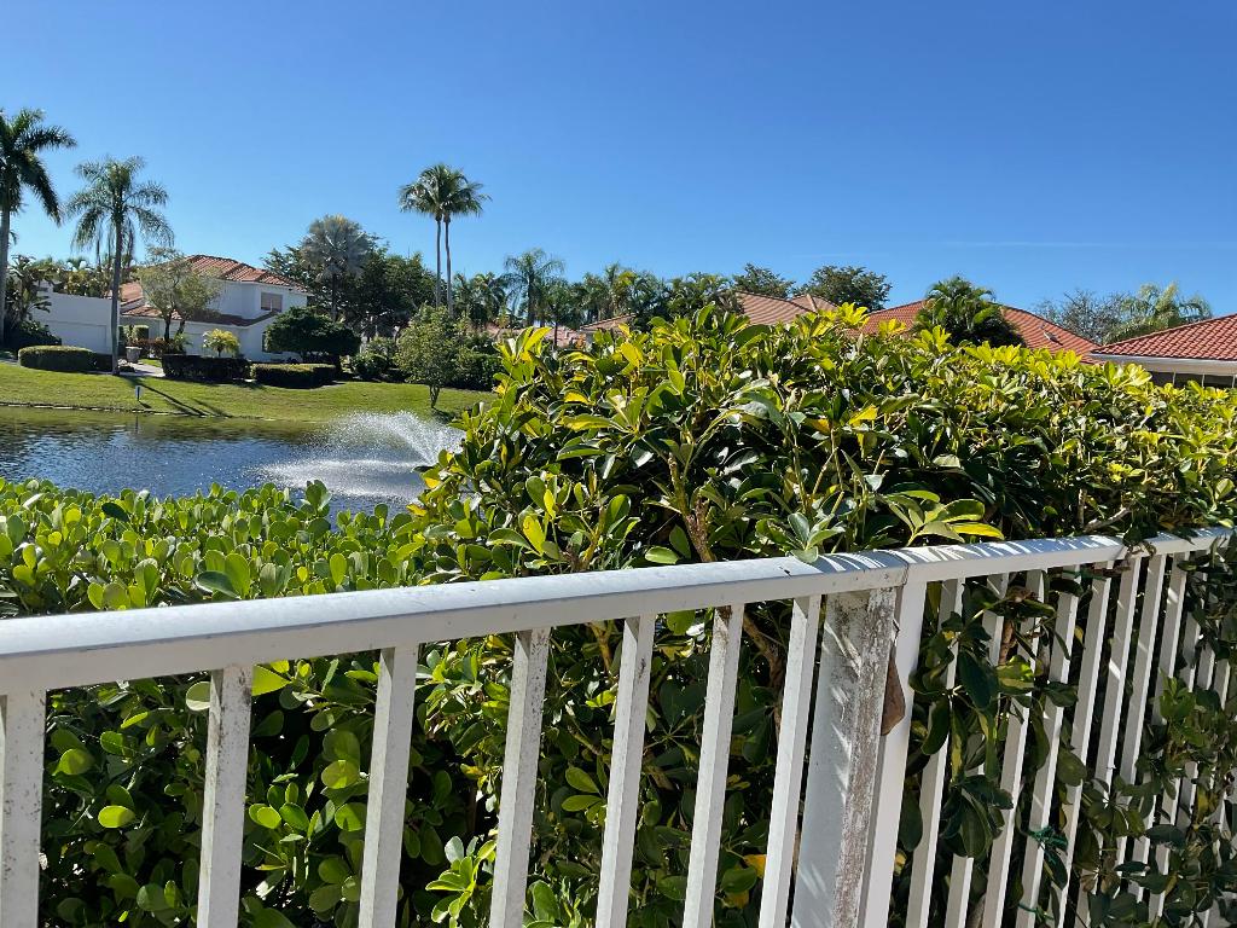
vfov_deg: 48.2
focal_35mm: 29
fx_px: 1036
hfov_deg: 61.7
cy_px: 464
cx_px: 618
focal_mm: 3
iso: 25
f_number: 1.8
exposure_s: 1/962
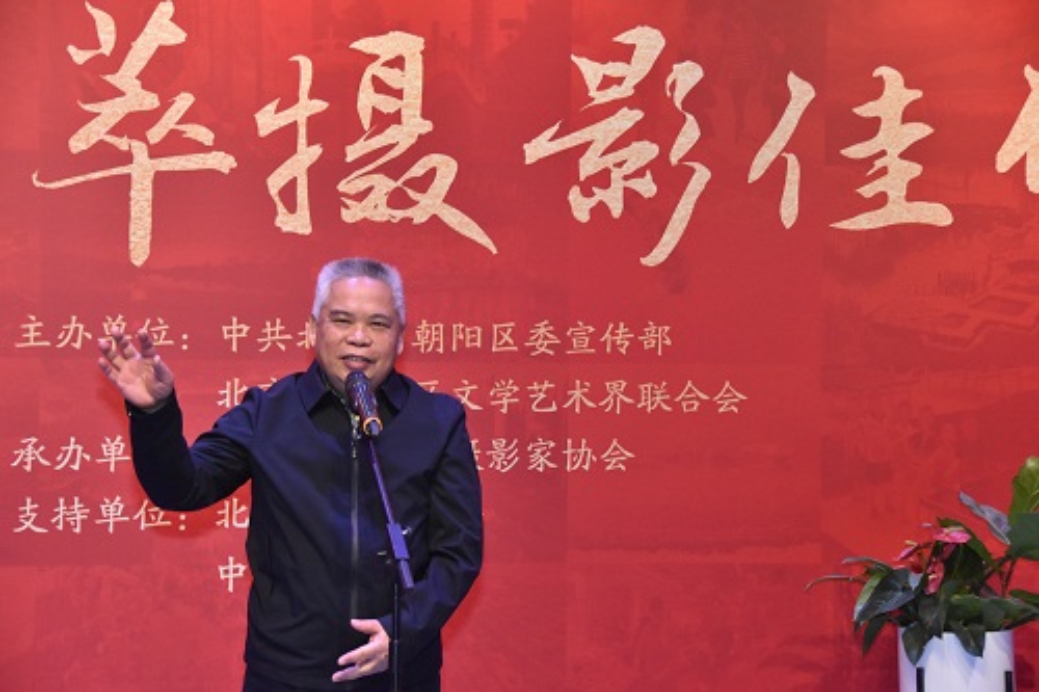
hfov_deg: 20.9
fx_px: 2813
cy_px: 346
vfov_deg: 14.0
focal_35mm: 98
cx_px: 520
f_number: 5
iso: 2500
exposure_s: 1/125
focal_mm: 65
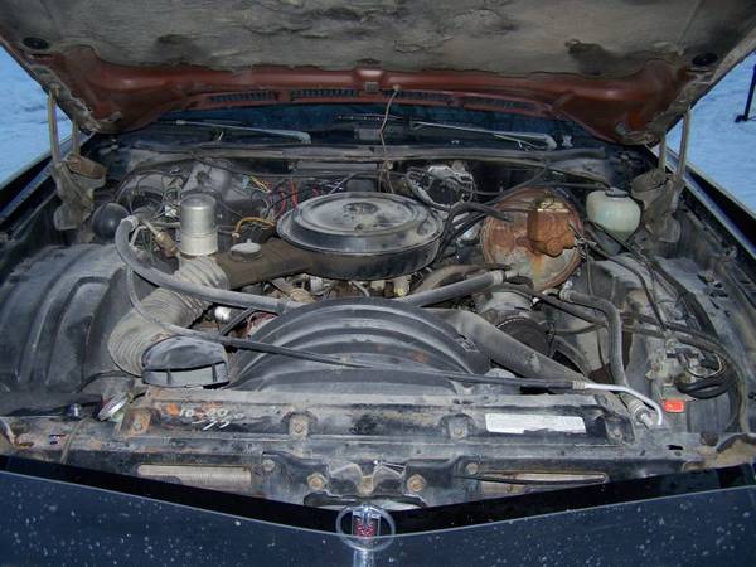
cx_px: 378
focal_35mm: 38
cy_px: 284
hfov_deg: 49.0
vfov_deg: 37.7
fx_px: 830
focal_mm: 6.3
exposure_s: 1/60
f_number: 2.8
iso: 80
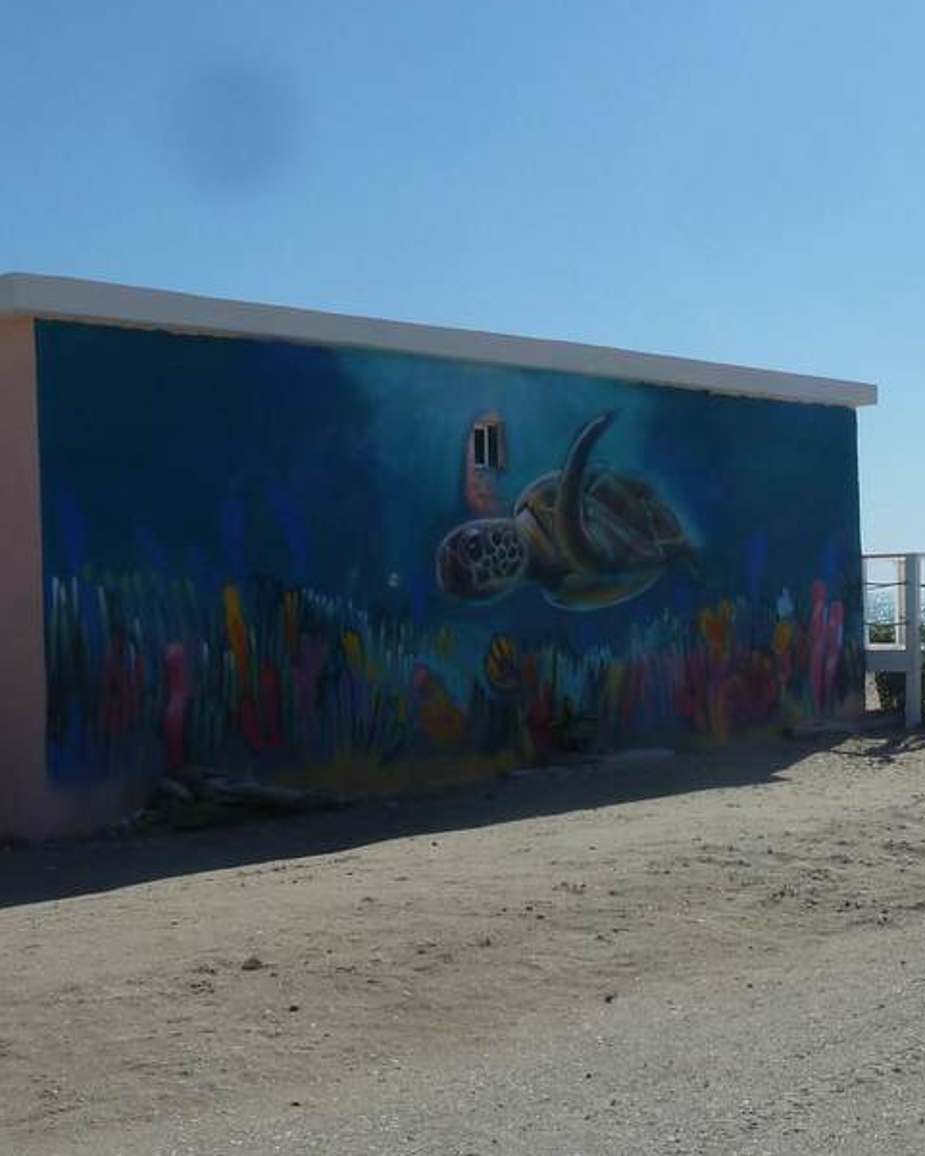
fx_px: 1779
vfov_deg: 36.0
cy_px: 623
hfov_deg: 28.5
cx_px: 737
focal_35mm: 52
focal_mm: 4.1
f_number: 5.6
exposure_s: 1/800
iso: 80
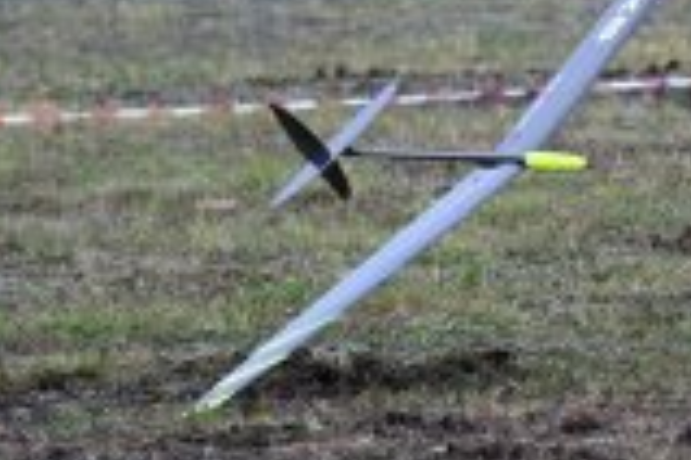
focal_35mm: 719
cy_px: 30
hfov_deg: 2.9
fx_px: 13800
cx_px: 741
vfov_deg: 1.9
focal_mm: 230
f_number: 5.6
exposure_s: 1/500
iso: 1250
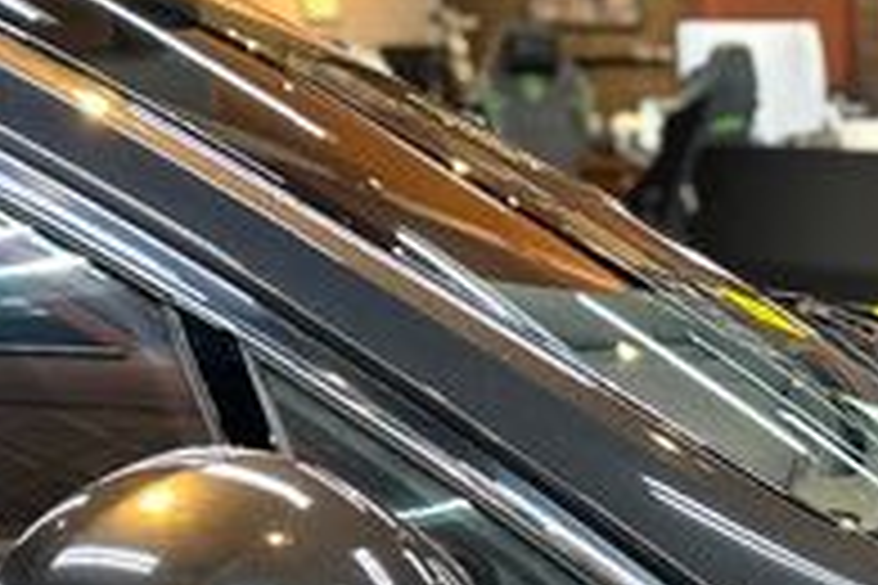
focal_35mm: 82
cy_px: 1048
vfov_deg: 14.6
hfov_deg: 23.1
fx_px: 2000
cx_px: 1004
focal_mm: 6.86
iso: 400
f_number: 1.78
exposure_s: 1/60
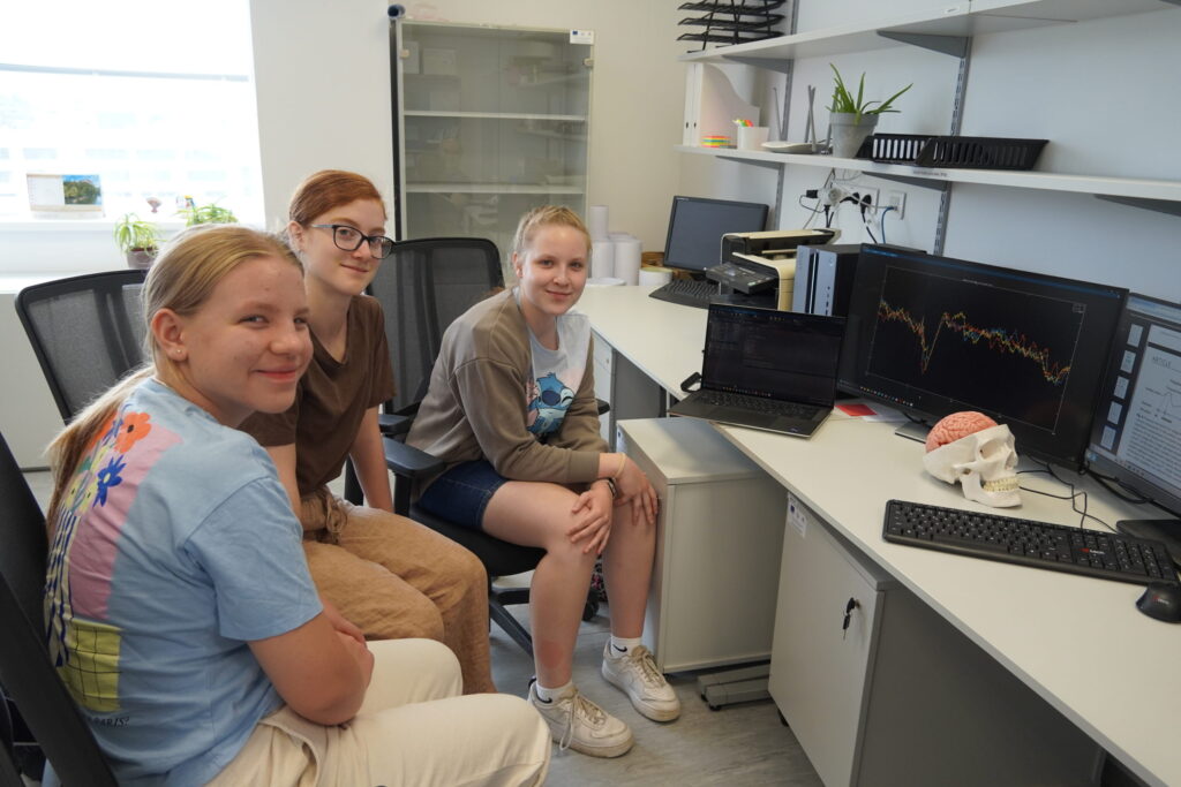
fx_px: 886
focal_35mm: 27
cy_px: 394
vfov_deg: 47.9
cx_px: 590
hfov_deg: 67.4
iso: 640
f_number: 4
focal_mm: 18
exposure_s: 1/160
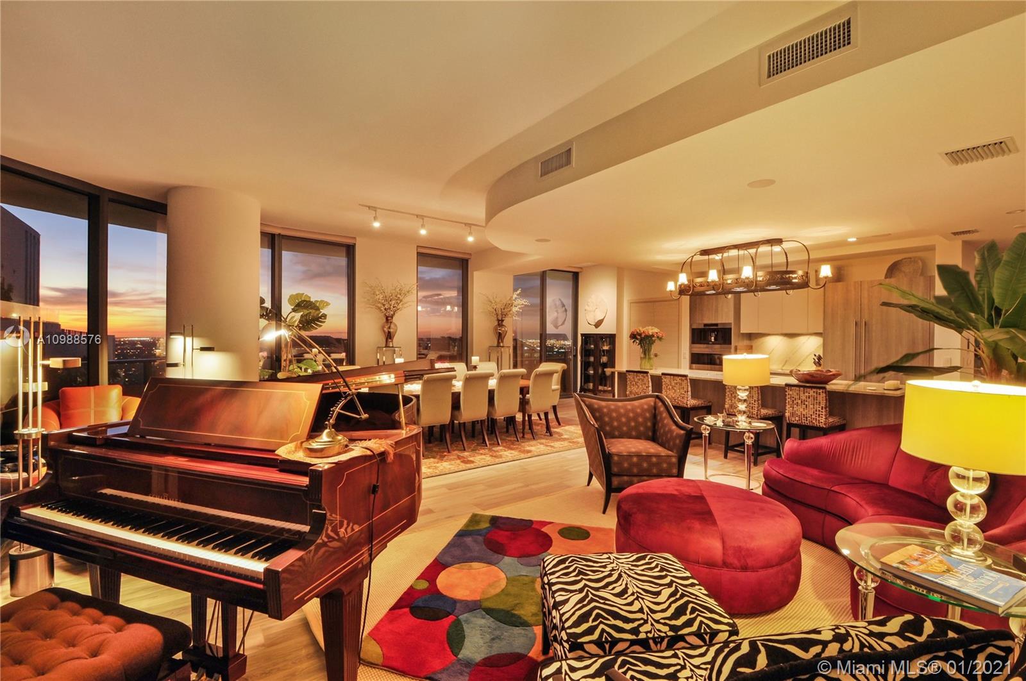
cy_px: 340
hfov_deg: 100.5
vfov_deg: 77.2
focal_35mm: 15
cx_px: 513
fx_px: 427
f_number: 11
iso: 640
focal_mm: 10
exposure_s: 1/1.6
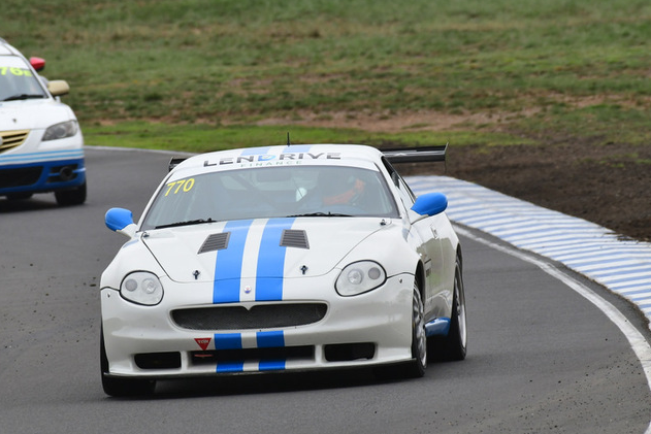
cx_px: 261
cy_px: 164
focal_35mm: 951
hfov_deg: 2.2
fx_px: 17200
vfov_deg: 1.4
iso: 640
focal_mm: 500
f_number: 10
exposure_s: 1/640
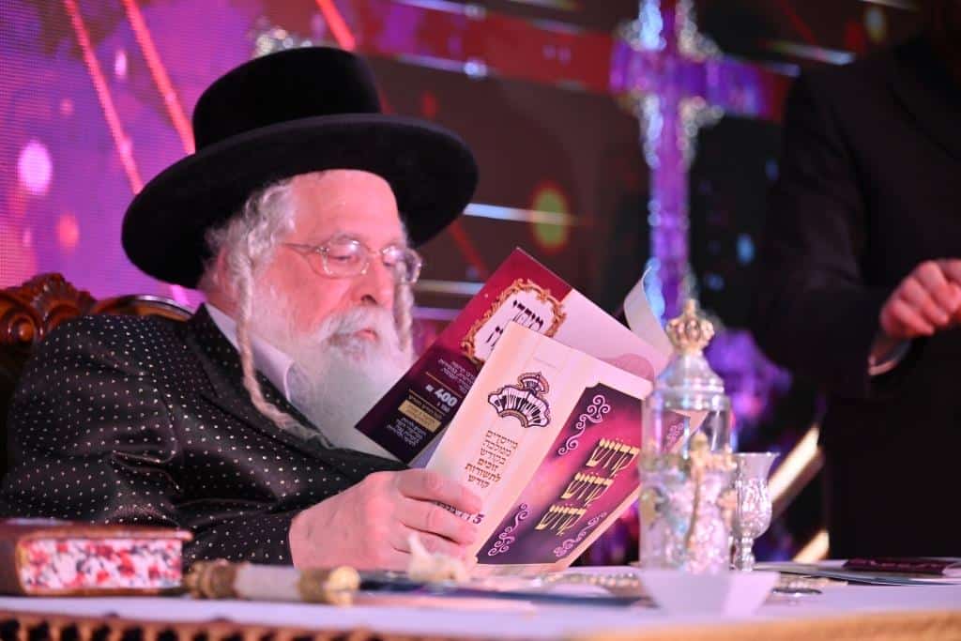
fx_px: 3204
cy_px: 320
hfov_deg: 17.1
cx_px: 480
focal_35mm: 120
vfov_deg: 11.4
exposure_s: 1/200
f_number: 4
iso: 640
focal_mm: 120
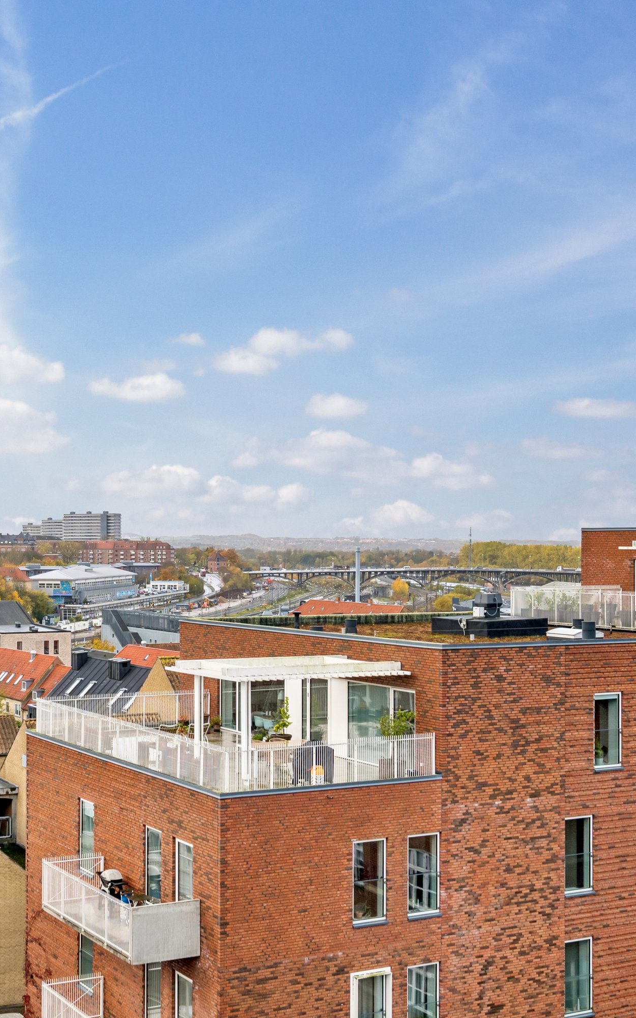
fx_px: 1276
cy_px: 510
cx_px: 111
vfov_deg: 43.5
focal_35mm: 46
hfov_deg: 27.3
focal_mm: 30
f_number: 6.3
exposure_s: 1/200
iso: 125
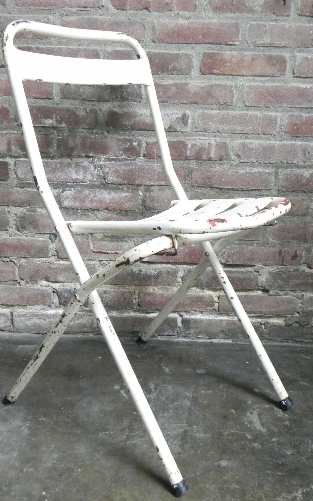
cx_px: 140
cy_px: 246
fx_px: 546
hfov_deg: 32.0
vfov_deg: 49.3
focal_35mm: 40
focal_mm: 6.6
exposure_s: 1/12.5
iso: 400
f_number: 3.2
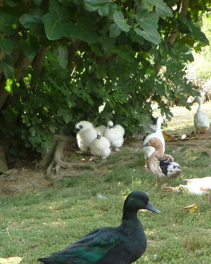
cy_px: 326
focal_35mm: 109
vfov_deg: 16.8
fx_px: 851
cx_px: 109
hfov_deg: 14.1
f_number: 2.8
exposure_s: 1/80
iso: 80
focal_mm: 5.5
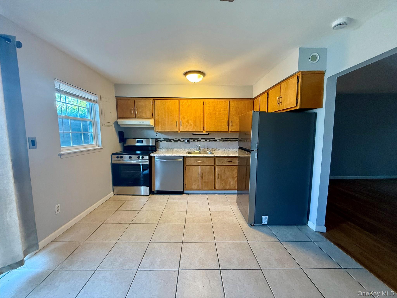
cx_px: 198
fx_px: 161
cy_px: 149
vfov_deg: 85.7
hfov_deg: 102.1
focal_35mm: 14
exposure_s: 1/60
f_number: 2.2
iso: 400
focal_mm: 2.22
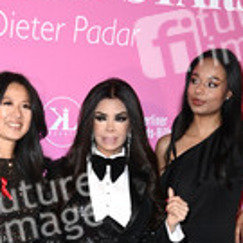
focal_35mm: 101
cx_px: 63
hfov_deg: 17.1
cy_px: 306
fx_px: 802
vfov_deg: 16.4
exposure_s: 1/200
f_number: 5.6
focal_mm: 40
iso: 500
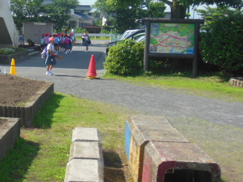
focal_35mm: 66
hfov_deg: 29.0
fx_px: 463
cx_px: 66
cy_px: 66
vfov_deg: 22.2
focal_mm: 8
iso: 125
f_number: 4.4
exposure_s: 1/500
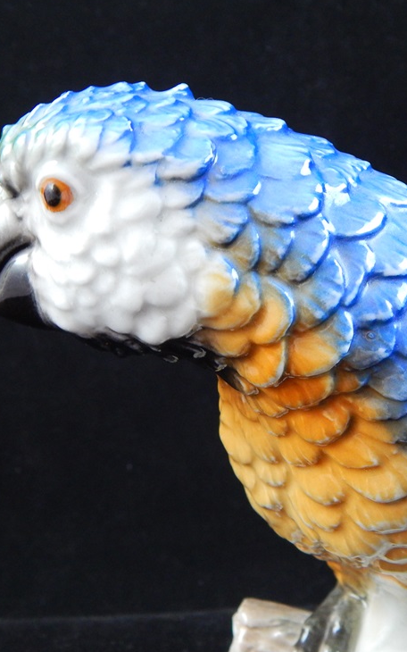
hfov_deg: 28.4
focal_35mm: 45
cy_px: 323
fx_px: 799
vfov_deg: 44.4
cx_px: 265
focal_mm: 5.6
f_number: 3.2
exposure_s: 1/30
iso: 400
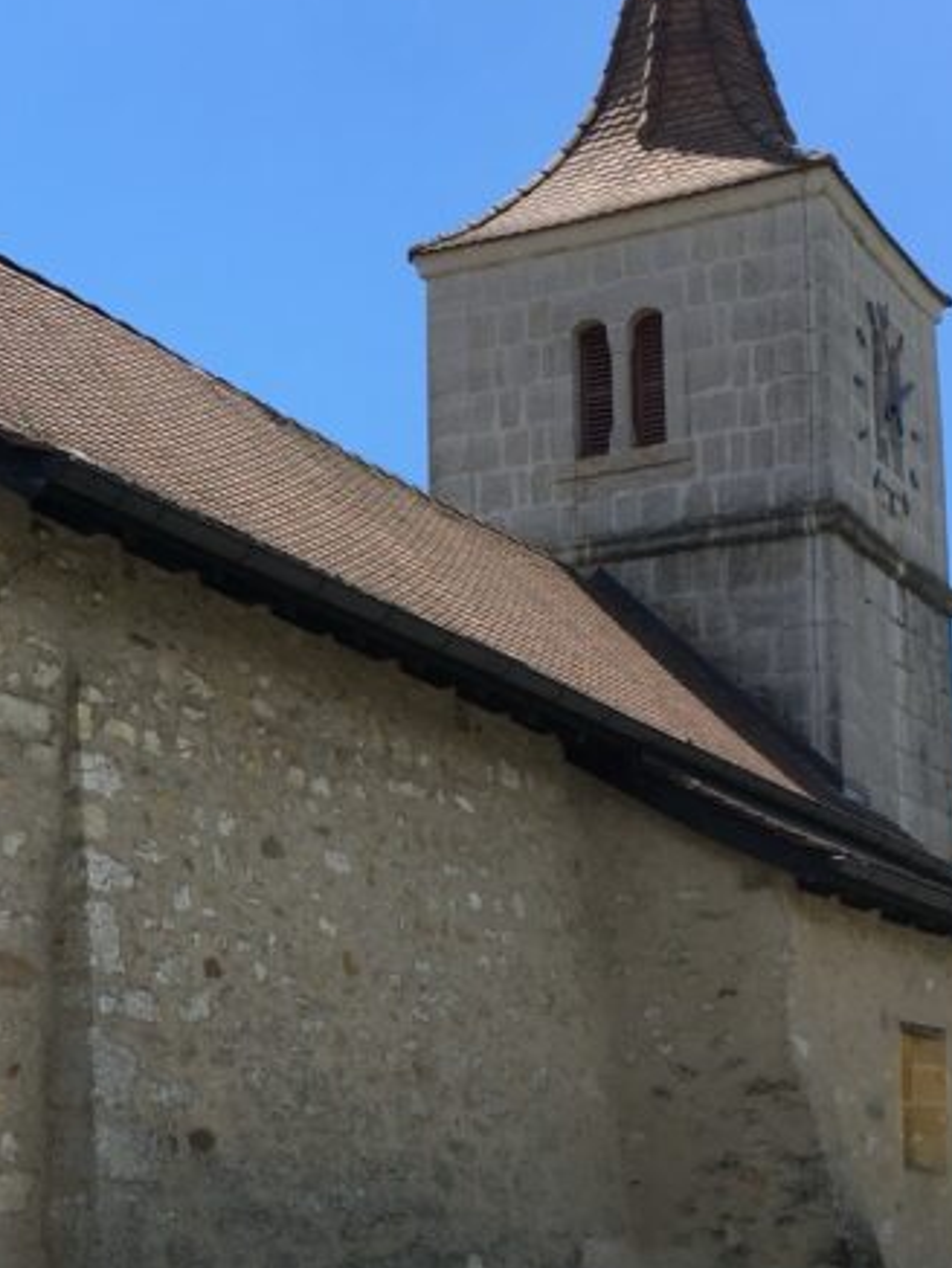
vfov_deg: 28.4
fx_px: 2492
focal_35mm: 68
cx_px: 250
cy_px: 836
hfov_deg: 21.5
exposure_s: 1/962
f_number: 2.2
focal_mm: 4.15
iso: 25
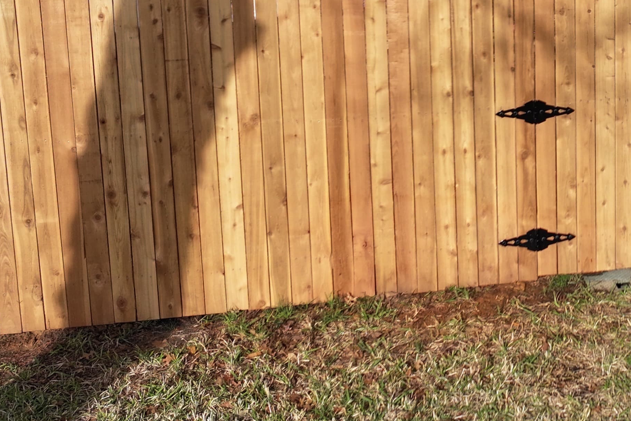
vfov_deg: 18.5
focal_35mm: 72
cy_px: 23
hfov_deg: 26.2
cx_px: 671
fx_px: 1262
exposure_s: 1/2000
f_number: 2.8
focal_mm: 12.29
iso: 110
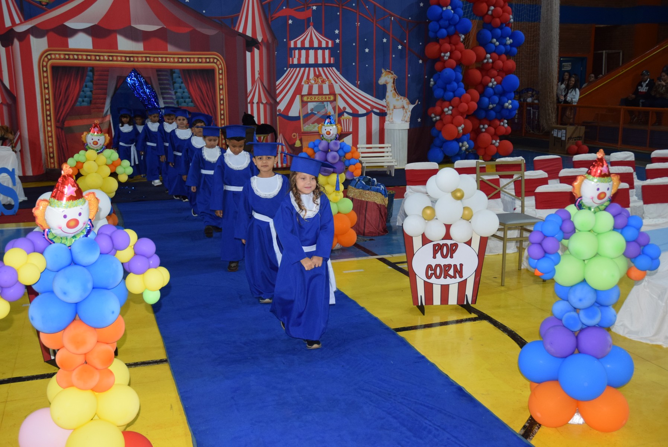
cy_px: 224
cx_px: 334
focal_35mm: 38
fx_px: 696
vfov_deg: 35.6
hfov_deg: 51.2
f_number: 3.8
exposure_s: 1/60
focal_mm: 25
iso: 900
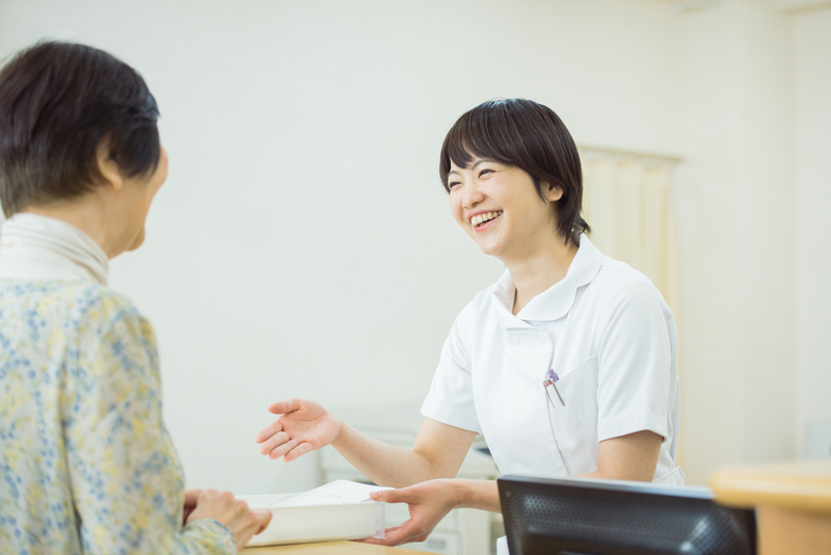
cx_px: 416
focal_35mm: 70
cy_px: 278
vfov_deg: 19.5
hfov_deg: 28.8
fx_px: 1616
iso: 400
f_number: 3.2
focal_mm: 70
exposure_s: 1/125
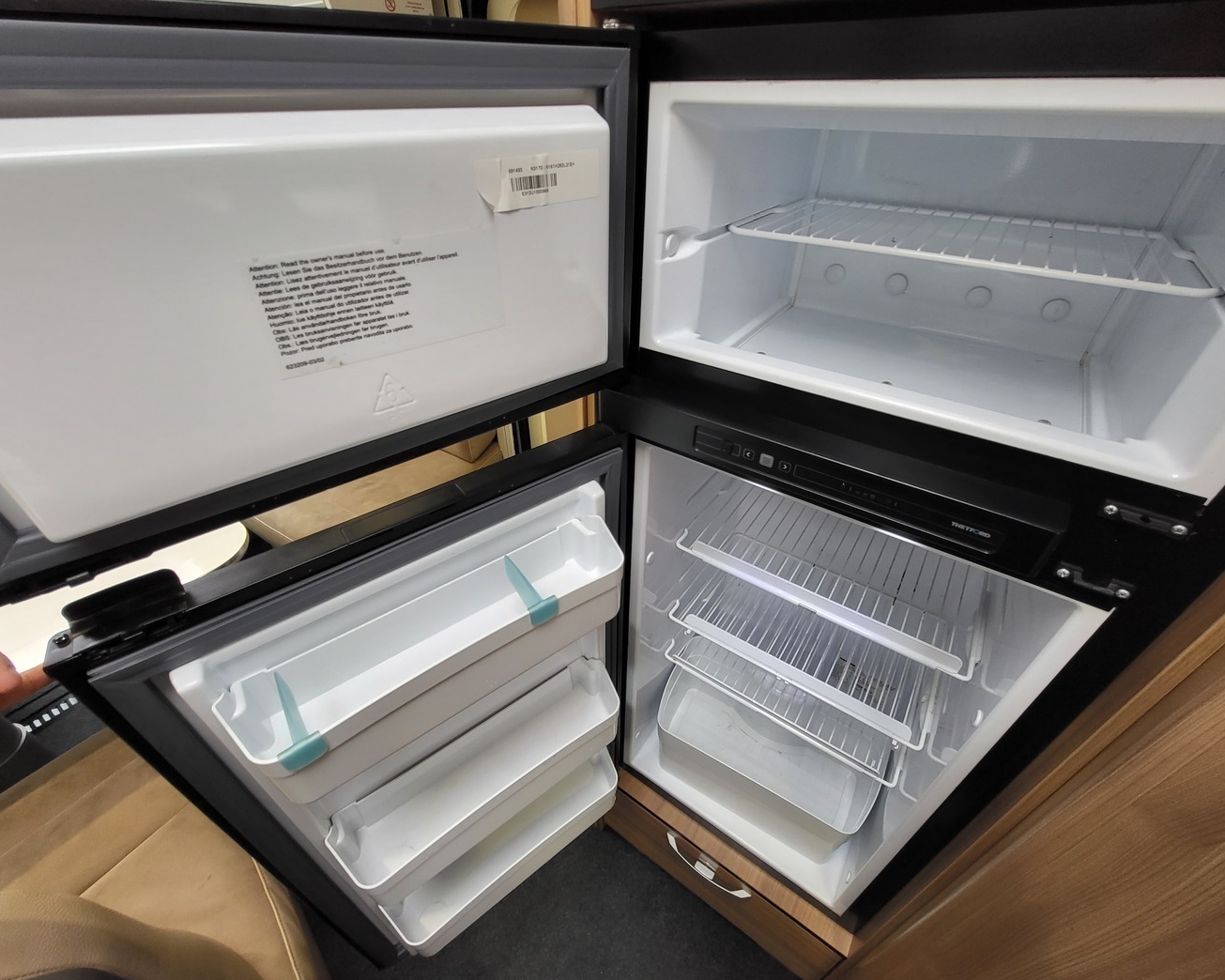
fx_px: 508
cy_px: 488
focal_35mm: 14
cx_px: 606
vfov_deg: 88.0
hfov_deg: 100.7
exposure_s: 1/50
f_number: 2.2
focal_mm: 1.74
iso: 160
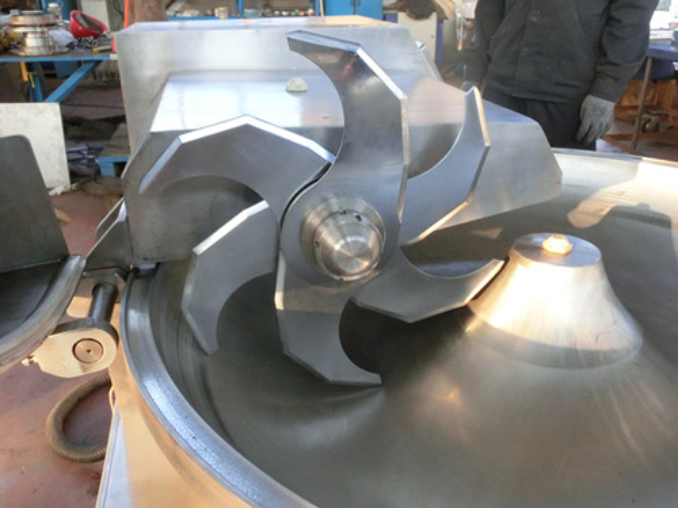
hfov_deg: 60.0
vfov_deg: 46.8
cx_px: 339
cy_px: 254
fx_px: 588
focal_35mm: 30
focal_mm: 5.36
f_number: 3.5
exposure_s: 1/125
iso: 800
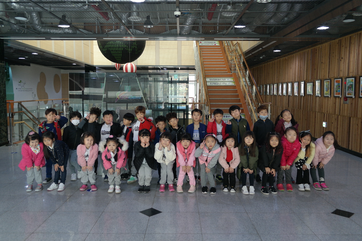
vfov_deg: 43.6
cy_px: 120
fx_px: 302
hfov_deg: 61.9
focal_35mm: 30
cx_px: 181
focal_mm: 20
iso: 400
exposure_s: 1/40
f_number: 3.5
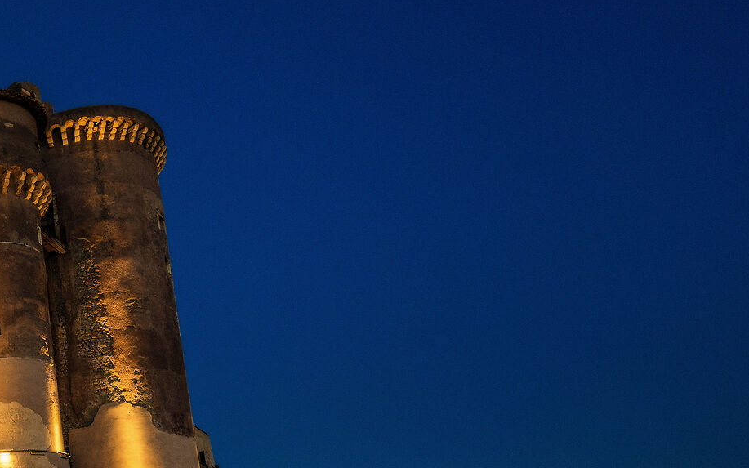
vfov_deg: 38.7
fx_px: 653
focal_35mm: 32
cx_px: -225
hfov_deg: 37.1
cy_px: 331
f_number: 2.8
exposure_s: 1/30
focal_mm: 12
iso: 800
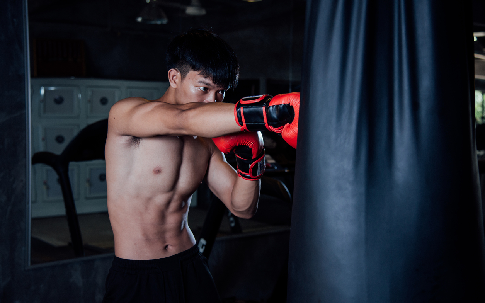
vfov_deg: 24.9
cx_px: 240
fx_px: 687
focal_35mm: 52
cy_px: 153
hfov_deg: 38.9
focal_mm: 50
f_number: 4
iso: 400
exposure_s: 1/125
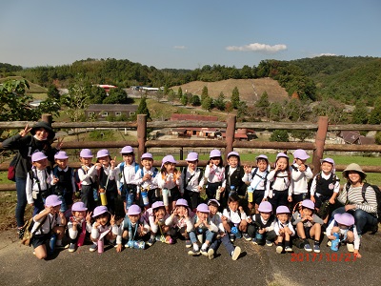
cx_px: 190
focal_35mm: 24
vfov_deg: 56.8
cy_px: 143
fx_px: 264
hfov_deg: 71.6
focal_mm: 4.24
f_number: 7.9
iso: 80
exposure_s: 1/250
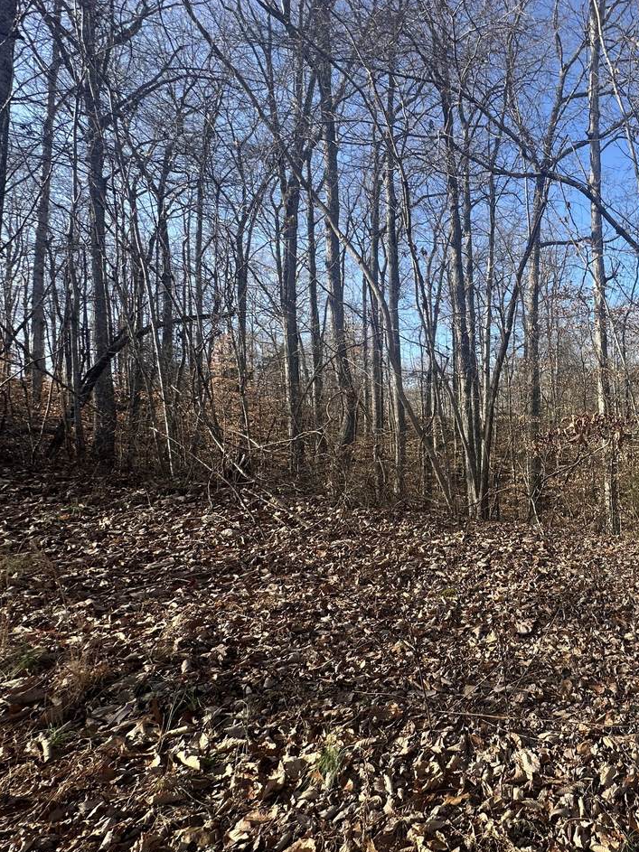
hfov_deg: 58.5
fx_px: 468
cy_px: 430
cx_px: 577
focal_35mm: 19
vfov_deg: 84.7
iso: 40
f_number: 2.2
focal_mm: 2.22
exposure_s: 1/449
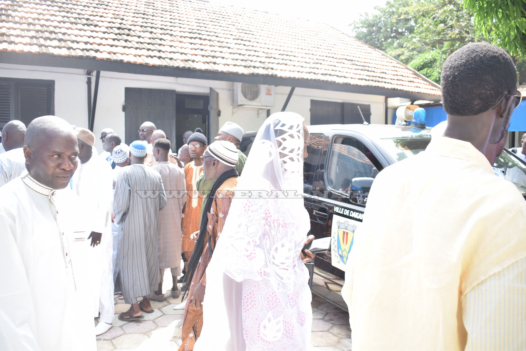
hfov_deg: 59.5
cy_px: 176
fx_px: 461
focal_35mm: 32
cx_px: 263
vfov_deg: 41.8
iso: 320
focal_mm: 21
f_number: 5
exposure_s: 1/250
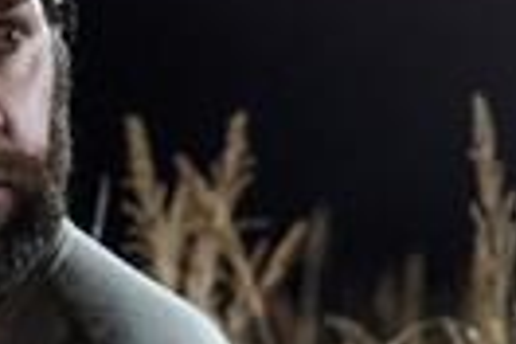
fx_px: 7883
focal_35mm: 550
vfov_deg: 2.5
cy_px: 663
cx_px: -688
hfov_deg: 3.7
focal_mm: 112
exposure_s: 1/80
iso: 8000
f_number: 8
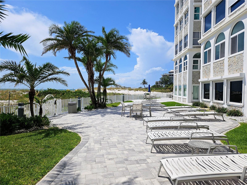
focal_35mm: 23
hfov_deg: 73.9
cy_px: 92
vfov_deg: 58.9
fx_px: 164
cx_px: 124
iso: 25
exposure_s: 1/5158
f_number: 1.8
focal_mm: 5.4
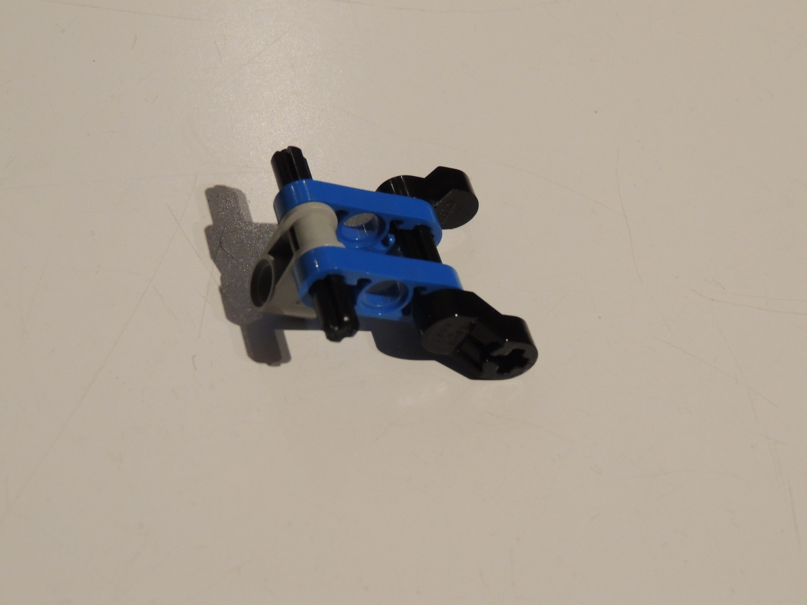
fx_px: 1748
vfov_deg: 19.6
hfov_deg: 26.0
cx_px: 404
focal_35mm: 75
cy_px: 302
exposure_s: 1/25
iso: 720
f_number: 3.9
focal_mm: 13.3
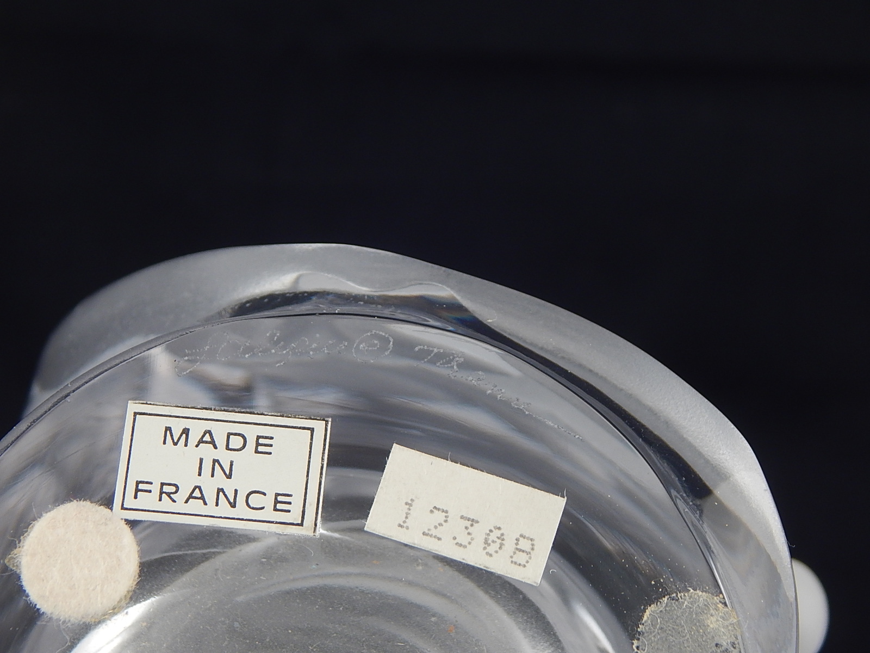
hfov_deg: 21.1
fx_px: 2337
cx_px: 435
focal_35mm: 93
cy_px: 326
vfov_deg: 15.9
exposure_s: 1/30
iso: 200
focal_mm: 16.6
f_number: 4.4
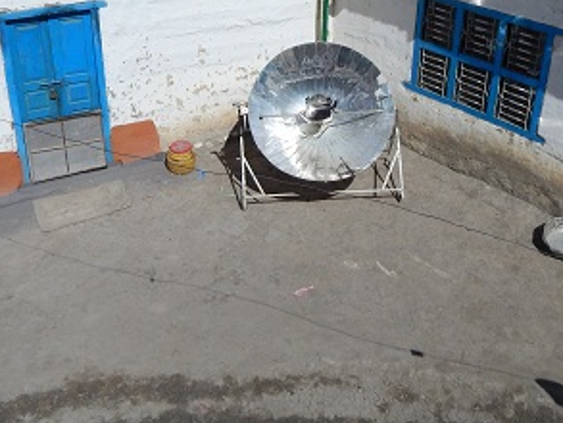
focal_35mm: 44
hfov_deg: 42.9
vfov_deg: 32.0
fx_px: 716
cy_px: 81
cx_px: 313
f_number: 6
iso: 125
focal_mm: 4
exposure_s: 1/1000
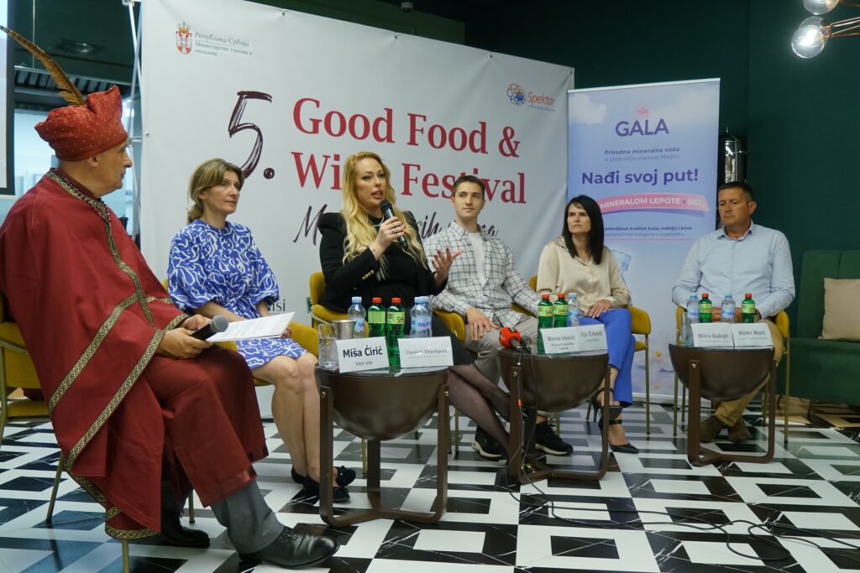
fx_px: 860
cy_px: 286
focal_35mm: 36
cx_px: 430
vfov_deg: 36.9
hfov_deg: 53.1
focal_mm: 24
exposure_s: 1/100
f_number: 4
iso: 1000
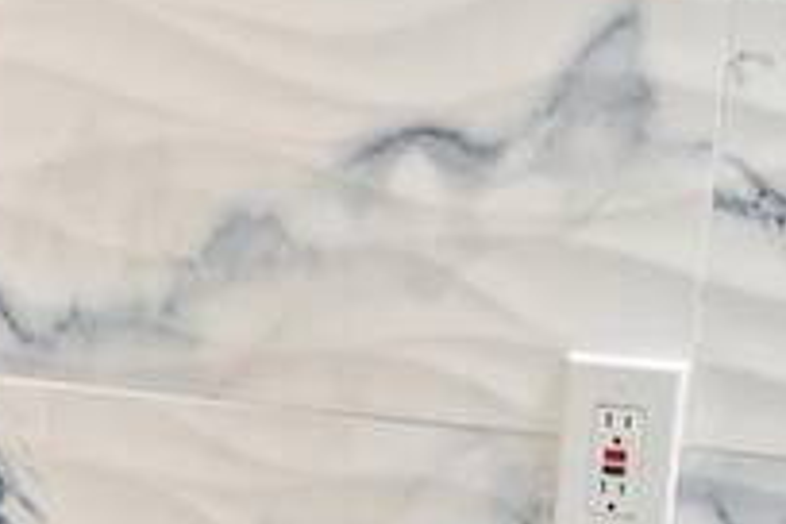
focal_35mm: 94
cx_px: 220
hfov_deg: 21.5
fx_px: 2052
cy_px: 1112
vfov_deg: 12.5
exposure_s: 1/80
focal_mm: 16
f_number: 5
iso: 200
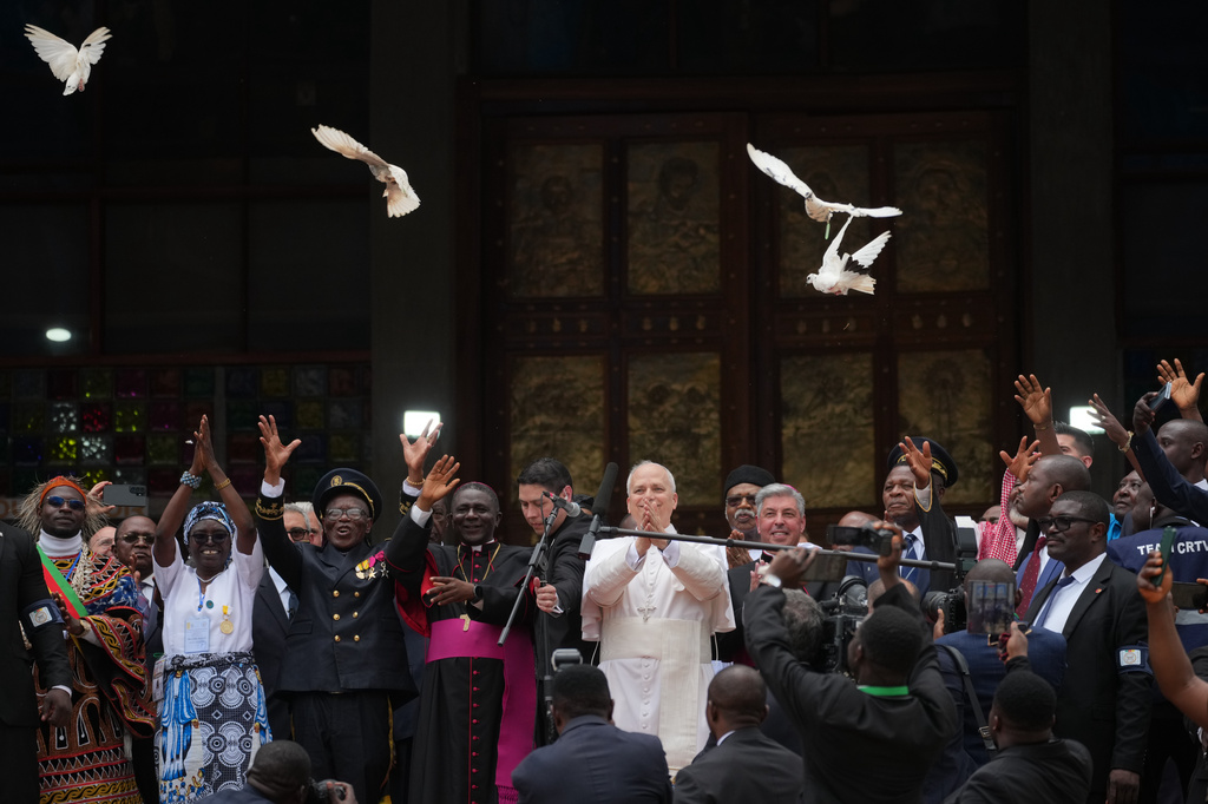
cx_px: 604
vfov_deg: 5.9
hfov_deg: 8.9
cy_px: 402
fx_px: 7782
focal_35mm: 232
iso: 800
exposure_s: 1/2500
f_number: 5.6
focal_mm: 232
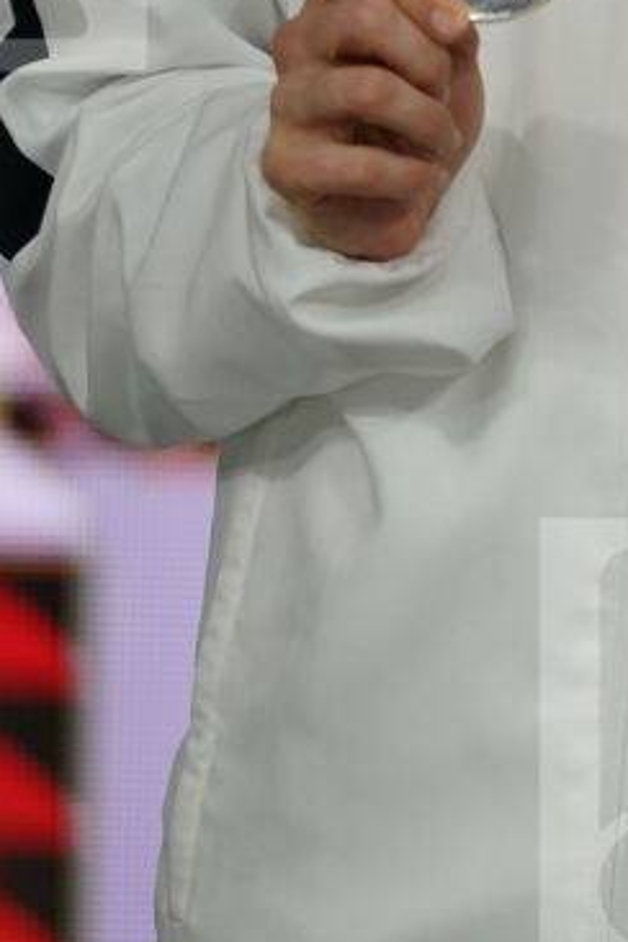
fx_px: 34302
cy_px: -162
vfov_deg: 1.6
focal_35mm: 1311
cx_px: 780
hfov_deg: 1.0
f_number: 2.8
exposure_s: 1/500
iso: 1600
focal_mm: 400
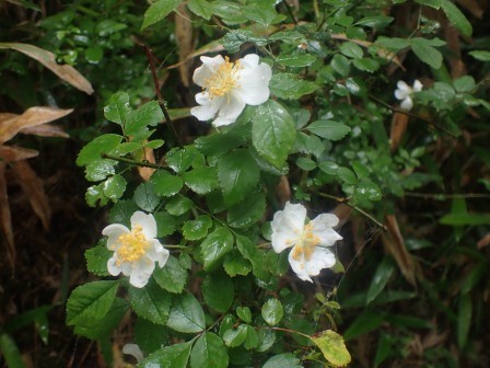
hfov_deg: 60.0
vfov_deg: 46.8
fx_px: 425
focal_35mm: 30
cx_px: 245
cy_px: 184
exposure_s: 1/125
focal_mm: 5.4
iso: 100
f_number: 2.3
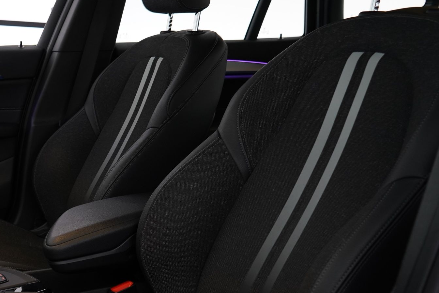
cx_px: 43
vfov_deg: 25.9
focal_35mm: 52
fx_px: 634
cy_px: 179
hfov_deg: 35.9
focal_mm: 28
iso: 1000
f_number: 5
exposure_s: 1/10
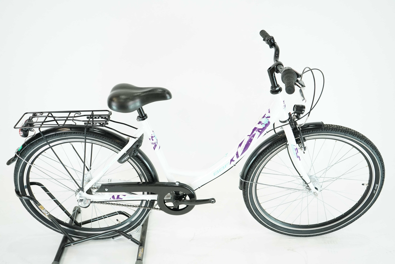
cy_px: 132
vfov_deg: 40.0
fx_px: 362
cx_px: 198
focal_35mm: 33
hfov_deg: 57.2
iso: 1600
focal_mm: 33
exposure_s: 1/200
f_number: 5
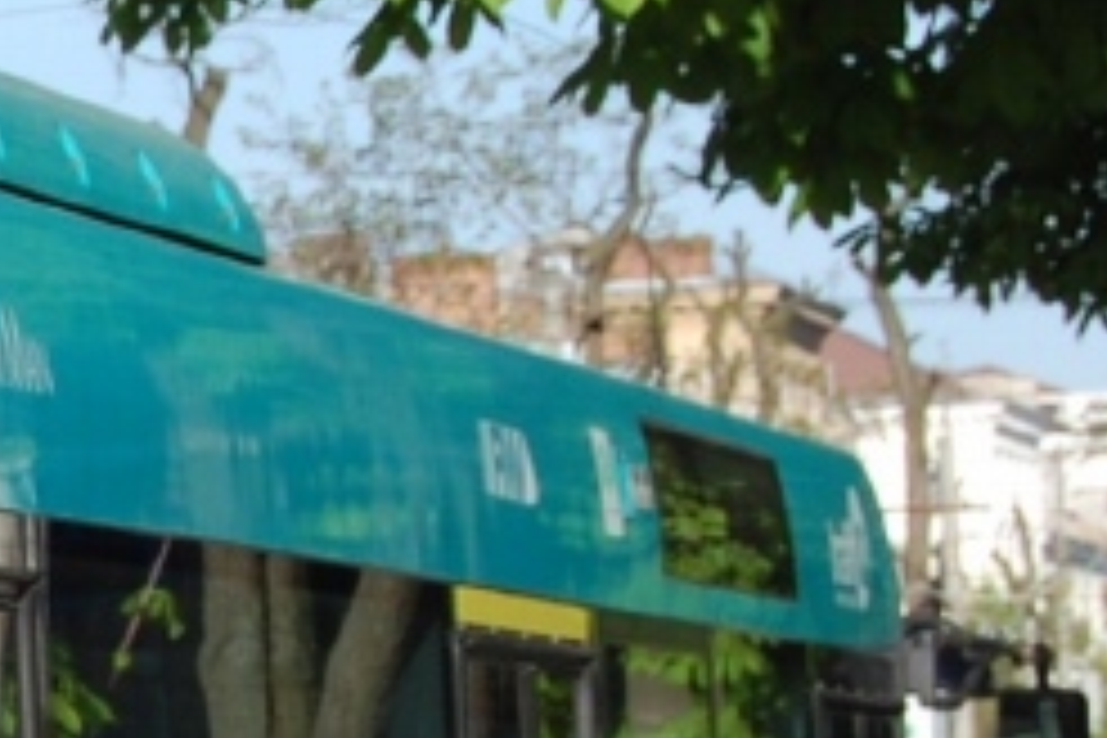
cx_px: -1224
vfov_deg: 3.8
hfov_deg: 5.6
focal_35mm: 357
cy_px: 868
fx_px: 10966
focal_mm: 45
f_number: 9
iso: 200
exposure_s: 1/320
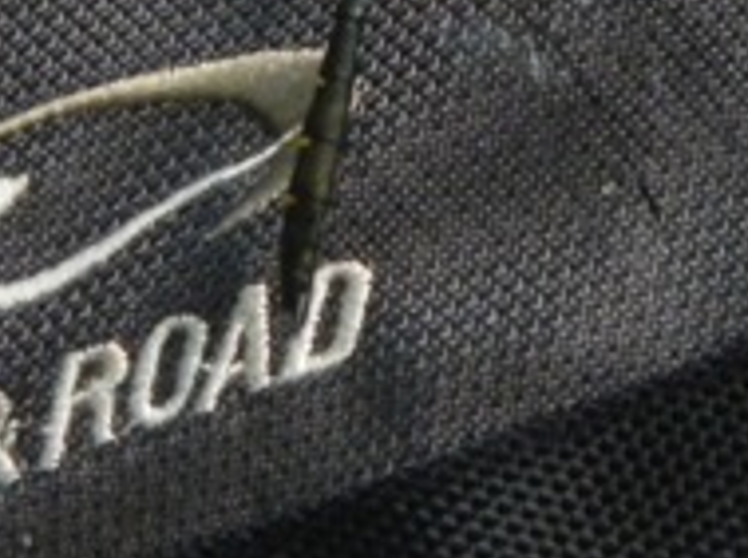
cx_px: 449
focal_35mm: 82
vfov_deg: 17.3
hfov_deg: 23.8
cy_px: -63
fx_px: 1769
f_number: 3.5
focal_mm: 4.6
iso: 160
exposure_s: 1/21.7
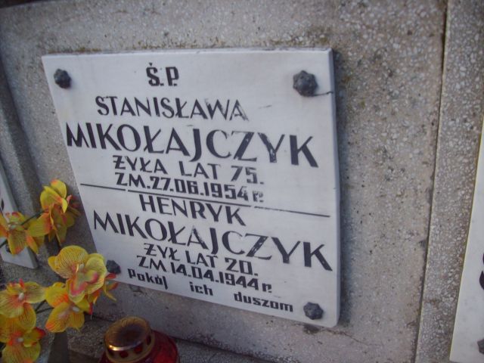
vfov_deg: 39.7
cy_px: 182
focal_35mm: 36
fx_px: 503
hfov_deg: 51.4
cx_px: 242
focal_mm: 6
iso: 80
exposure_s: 1/128
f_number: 2.7
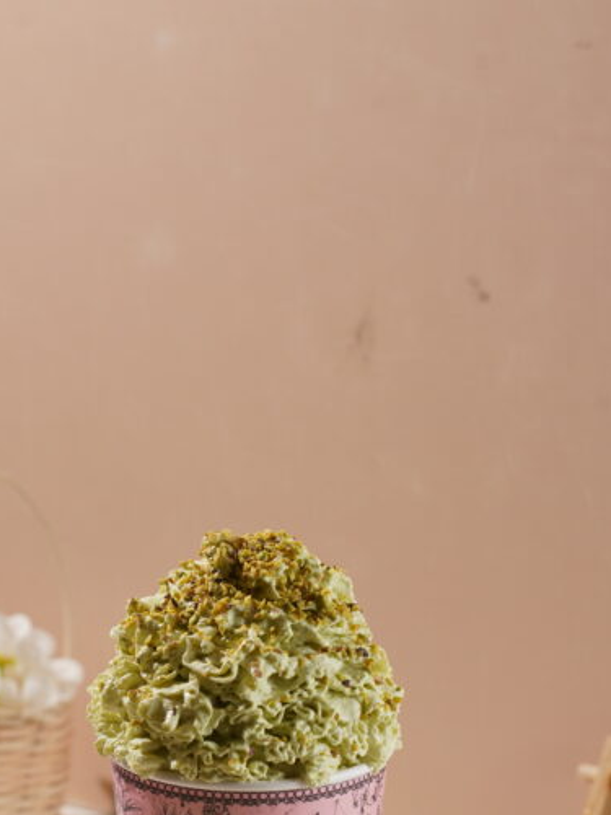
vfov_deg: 11.4
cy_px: 719
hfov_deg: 8.6
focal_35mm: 173
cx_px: 248
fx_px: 4071
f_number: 8
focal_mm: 100
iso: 320
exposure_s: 1/125
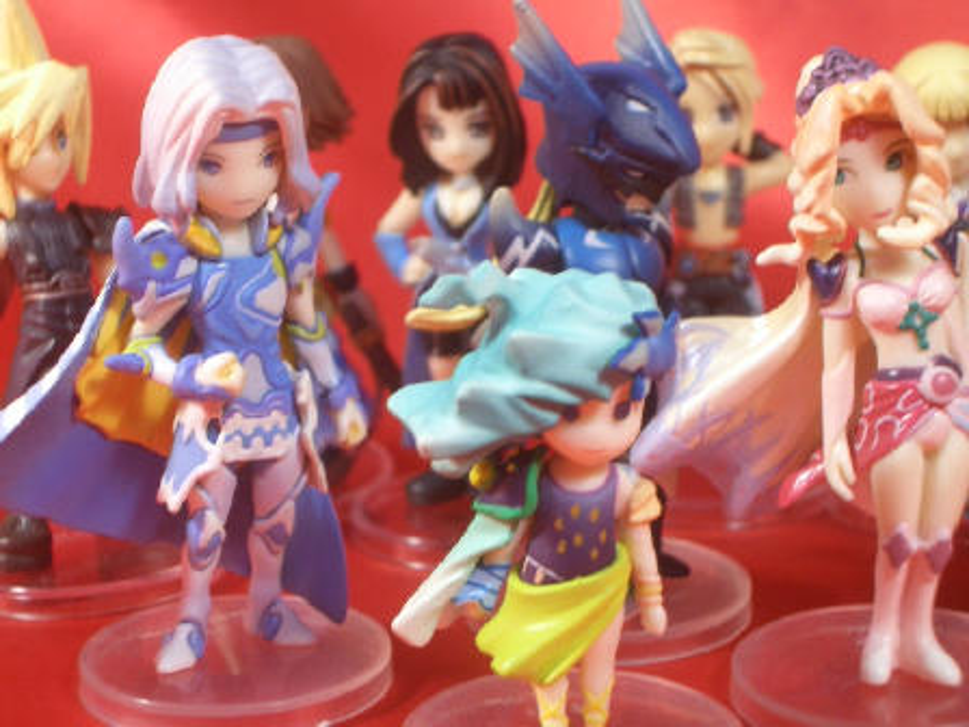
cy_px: 364
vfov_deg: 19.9
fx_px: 2071
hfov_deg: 26.3
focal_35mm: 74
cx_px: 484
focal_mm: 12.2
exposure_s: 1/30
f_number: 3.9
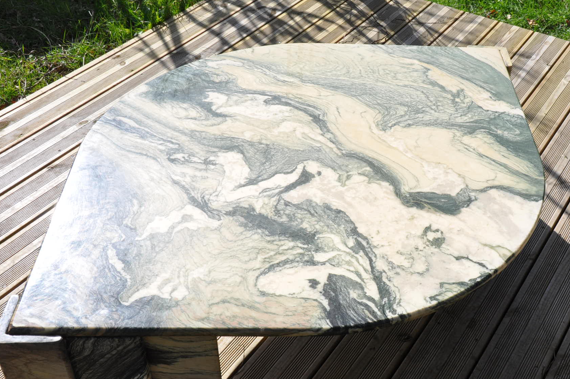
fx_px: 753
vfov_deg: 28.1
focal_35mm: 48
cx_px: 357
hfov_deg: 41.1
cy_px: 235
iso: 200
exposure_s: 1/160
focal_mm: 25
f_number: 13
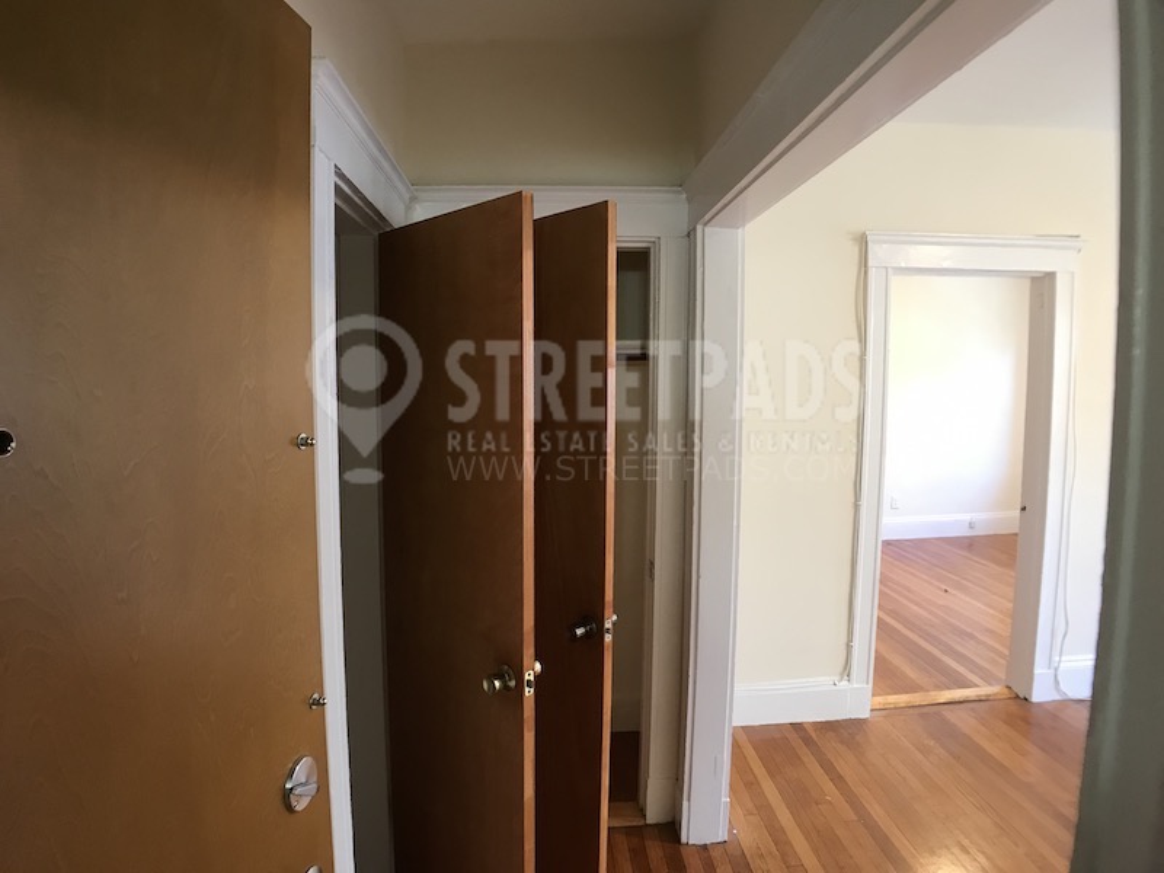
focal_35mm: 28
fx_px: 942
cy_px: 436
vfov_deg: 49.7
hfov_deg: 63.4
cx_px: 582
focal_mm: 3.99
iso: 50
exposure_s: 1/15
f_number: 1.8
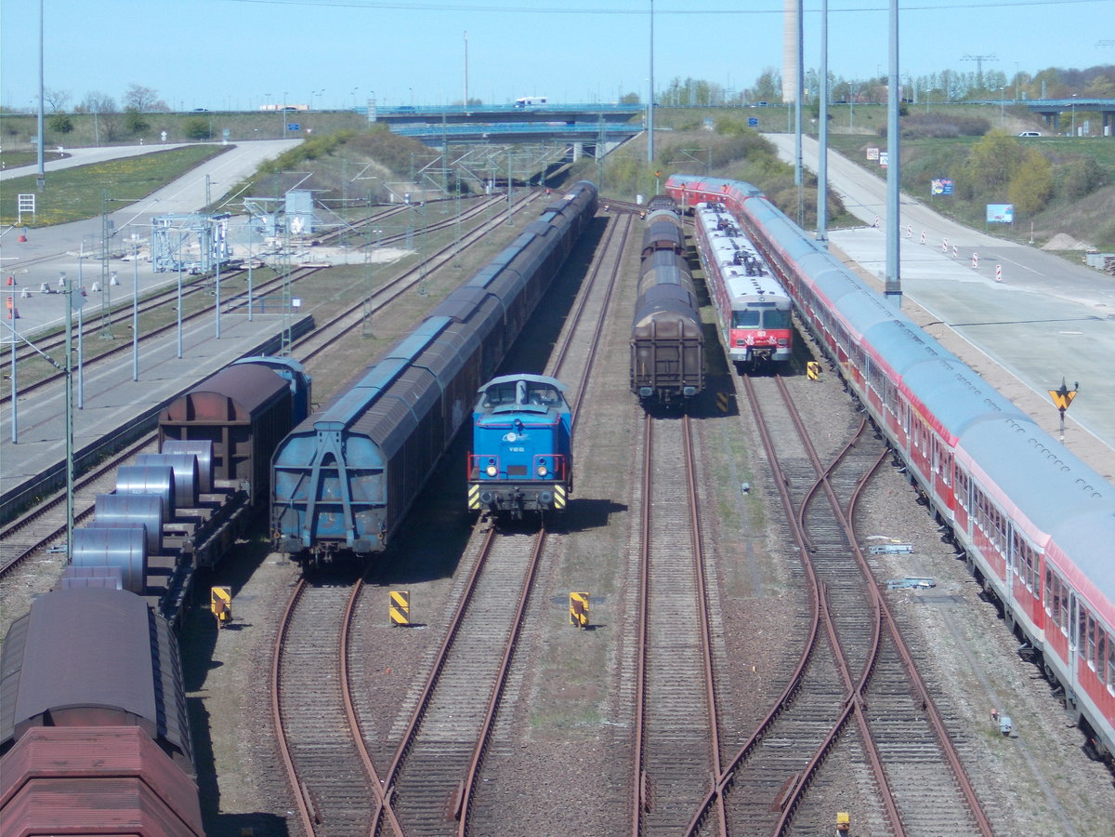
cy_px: 418
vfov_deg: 11.4
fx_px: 4187
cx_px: 558
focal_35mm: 130
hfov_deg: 15.2
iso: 80
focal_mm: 23
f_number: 6.5
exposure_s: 1/125
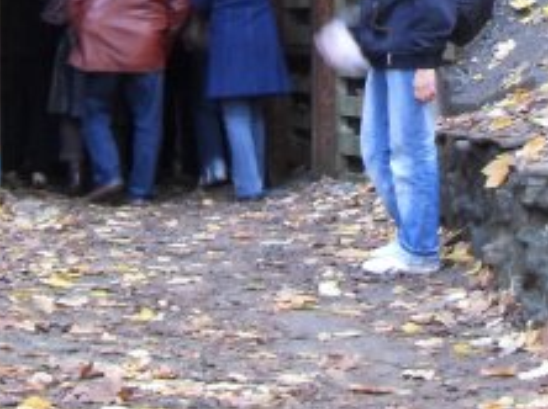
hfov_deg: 14.9
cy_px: -69
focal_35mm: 132
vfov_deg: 11.0
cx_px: 136
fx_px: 2087
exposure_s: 1/6
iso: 200
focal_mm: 6.6
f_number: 3.5
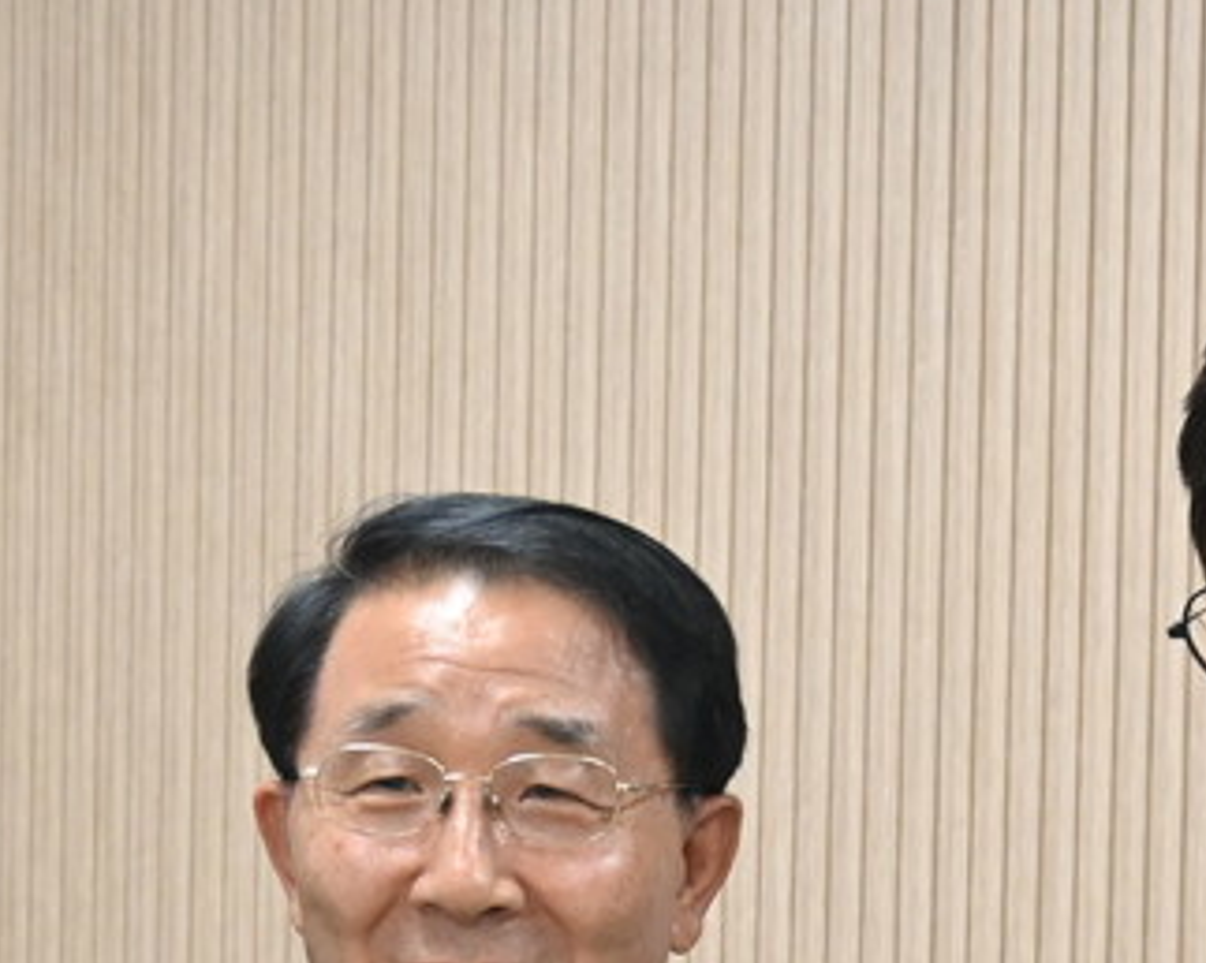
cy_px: 1543
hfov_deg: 11.0
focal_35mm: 176
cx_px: 848
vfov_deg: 8.5
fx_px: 6276
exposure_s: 1/125
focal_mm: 31.5
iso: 2000
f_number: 5
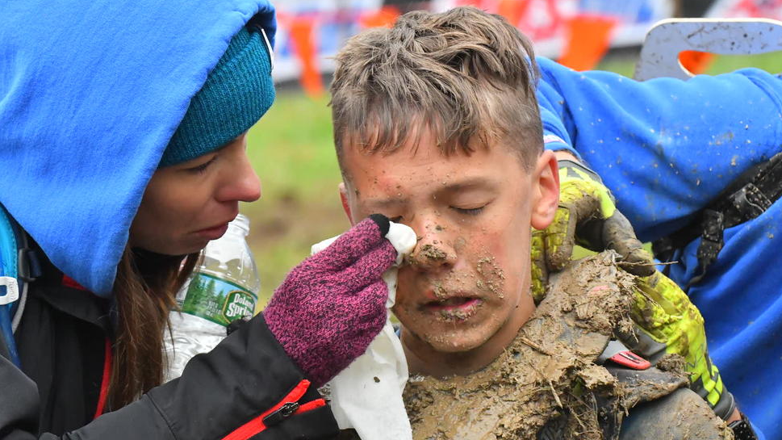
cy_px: 257
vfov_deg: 5.7
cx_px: 393
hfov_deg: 10.1
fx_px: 4427
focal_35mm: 214
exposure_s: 1/500
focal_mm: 135
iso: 4000
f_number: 8
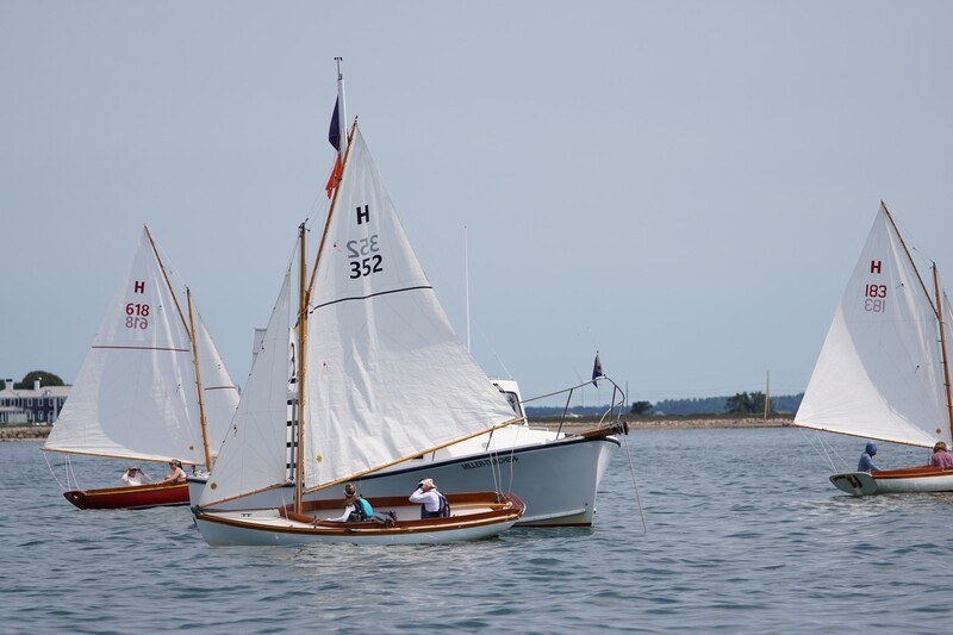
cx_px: 476
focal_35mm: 225
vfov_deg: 6.1
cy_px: 318
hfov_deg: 9.2
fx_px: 5955
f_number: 5
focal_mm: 150
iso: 125
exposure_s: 1/1250
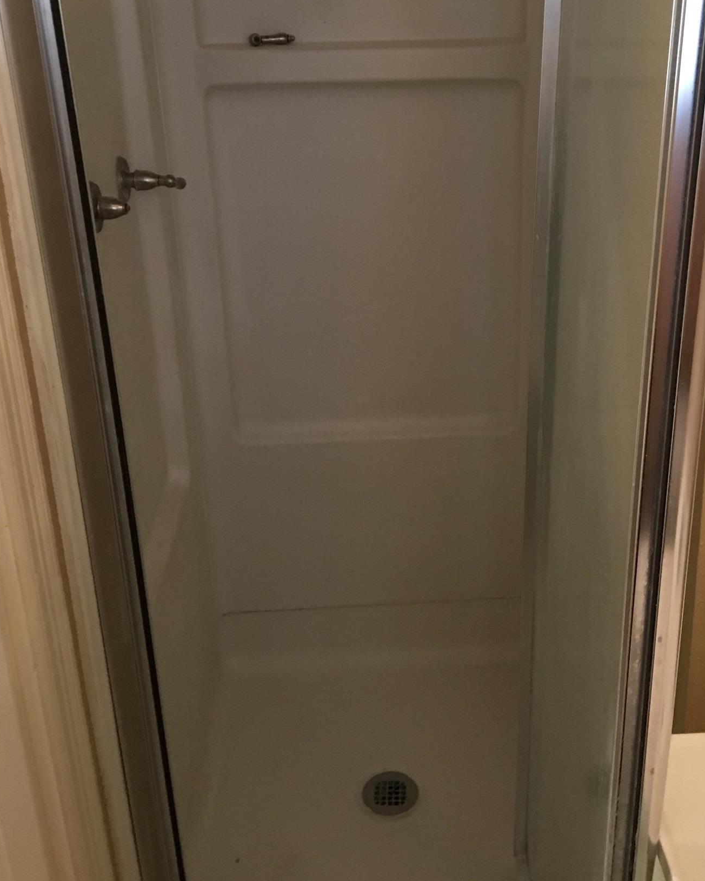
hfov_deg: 37.2
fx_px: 1043
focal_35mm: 40
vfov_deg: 45.5
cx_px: 425
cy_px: 340
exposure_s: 1/4
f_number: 2.2
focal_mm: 4.15
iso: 64
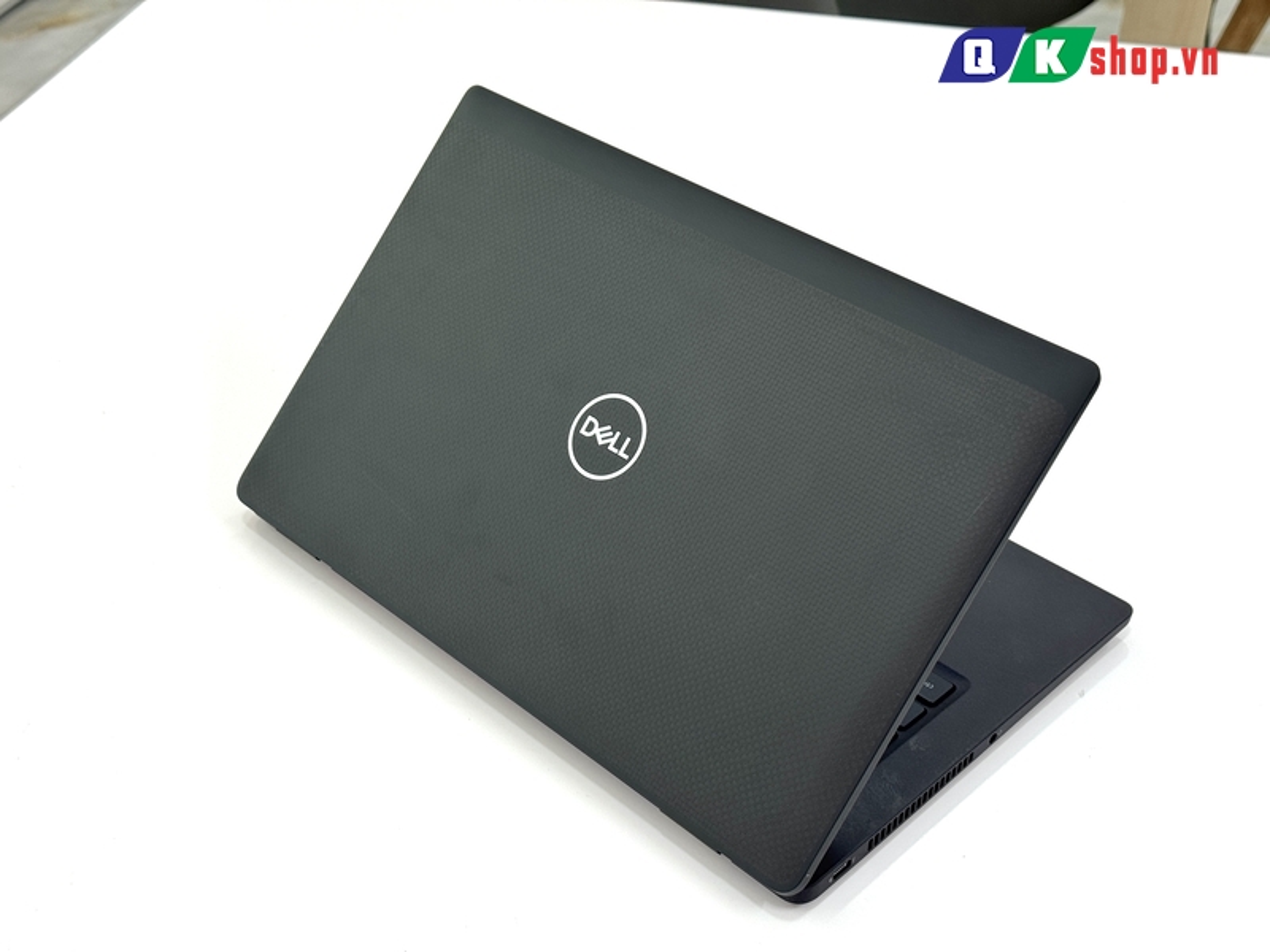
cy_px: 476
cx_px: 635
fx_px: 1761
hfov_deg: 39.7
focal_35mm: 48
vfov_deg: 30.3
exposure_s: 1/100
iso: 50
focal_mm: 6.76
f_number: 1.78
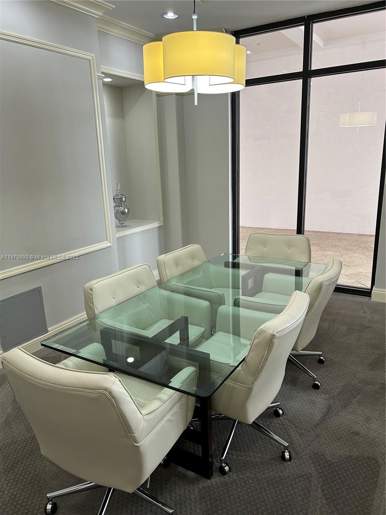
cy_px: 258
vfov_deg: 67.3
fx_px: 387
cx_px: 193
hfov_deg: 53.1
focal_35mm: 26
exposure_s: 1/120
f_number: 1.5
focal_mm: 5.7
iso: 125
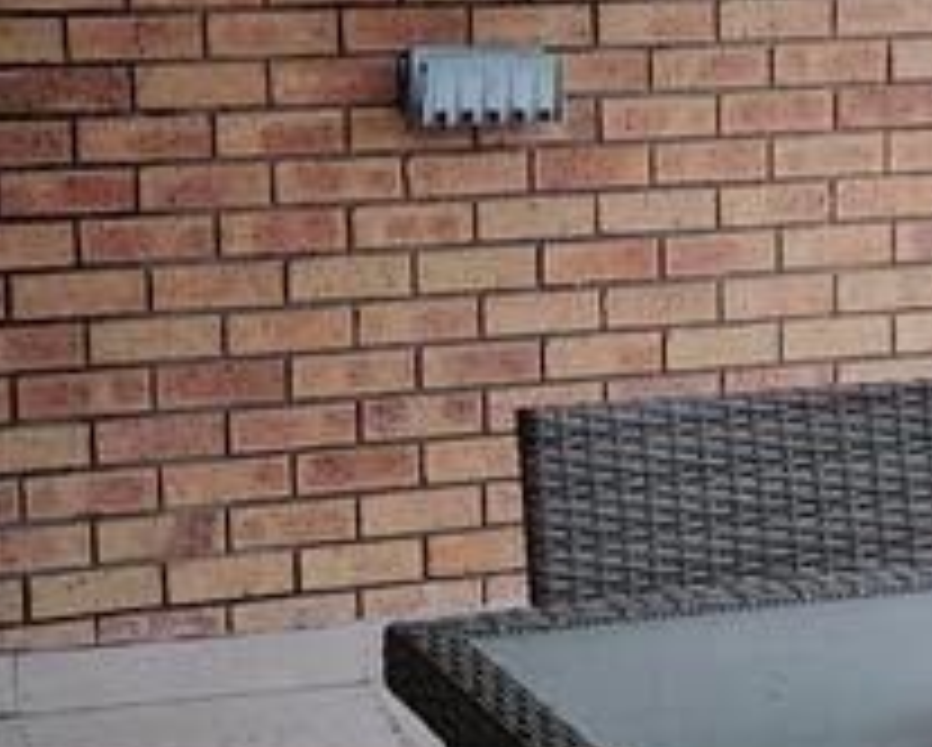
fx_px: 2706
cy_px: 292
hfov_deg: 19.5
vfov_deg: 15.7
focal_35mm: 98
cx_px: 644
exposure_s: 1/100
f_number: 1.8
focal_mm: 5.3
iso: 64
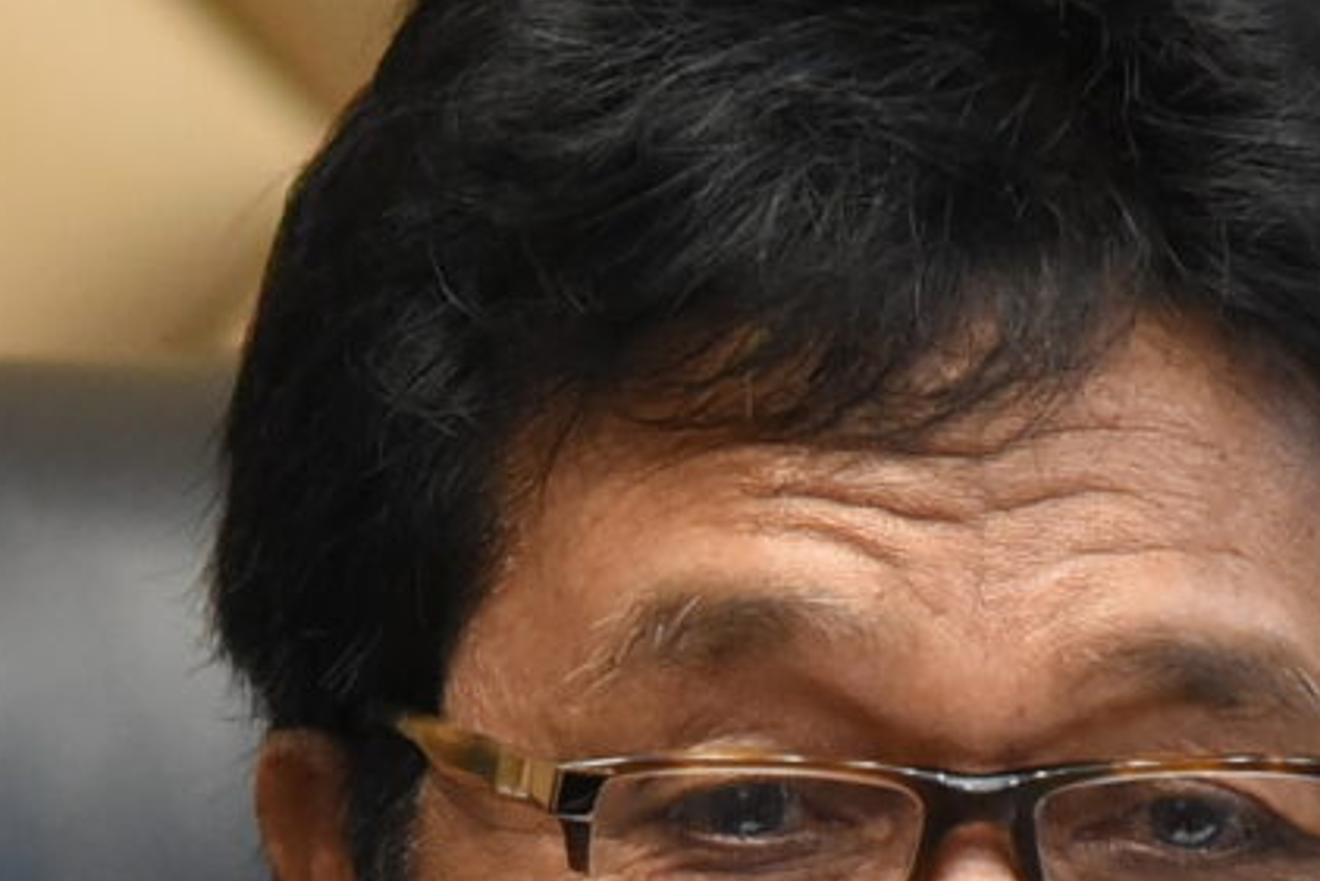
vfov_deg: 1.1
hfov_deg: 1.7
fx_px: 44636
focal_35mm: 1217
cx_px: 633
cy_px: 1162
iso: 3200
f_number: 4
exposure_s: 1/125
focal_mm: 200
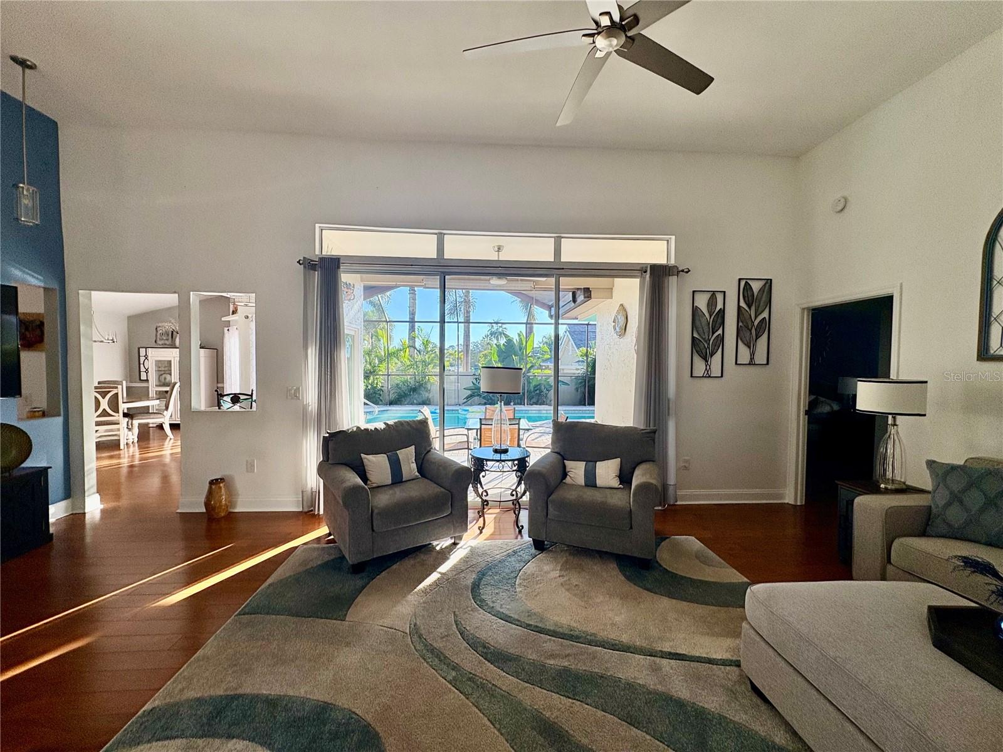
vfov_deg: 85.7
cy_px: 376
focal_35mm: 14
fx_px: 406
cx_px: 502
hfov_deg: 102.1
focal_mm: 2.22
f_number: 2.2
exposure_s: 1/207
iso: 64
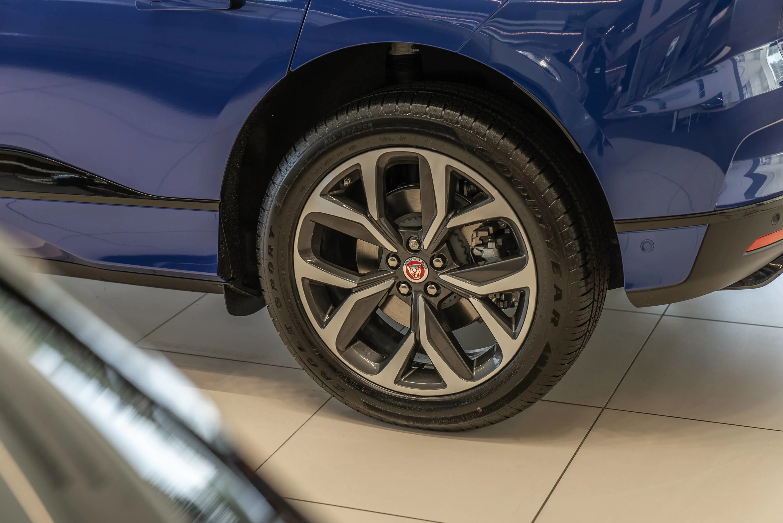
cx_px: 392
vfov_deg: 19.5
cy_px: 262
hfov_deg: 28.8
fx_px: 1523
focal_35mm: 70
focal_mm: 70
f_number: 2.8
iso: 80
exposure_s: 1/160
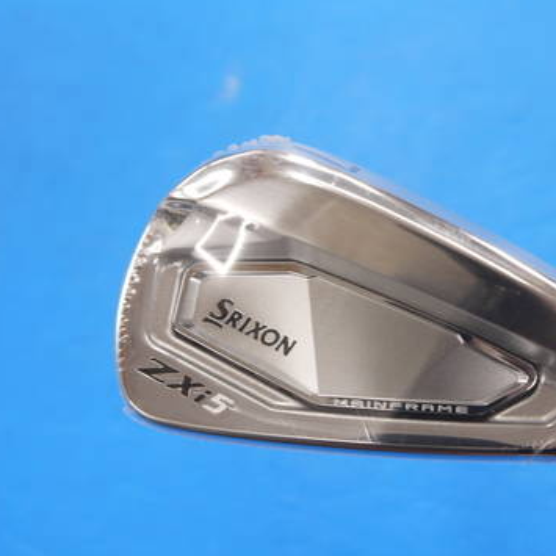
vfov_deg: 25.6
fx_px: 1218
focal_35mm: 67
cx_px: 357
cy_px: 348
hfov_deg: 25.6
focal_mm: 21
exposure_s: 1/60
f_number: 4.3
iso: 250
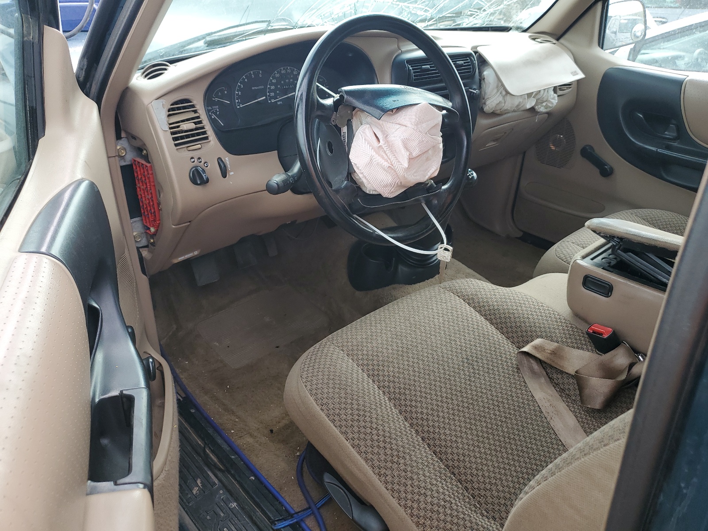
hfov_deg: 67.3
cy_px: 266
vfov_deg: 53.1
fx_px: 532
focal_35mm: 26
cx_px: 354
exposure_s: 1/250
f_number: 1.5
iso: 50
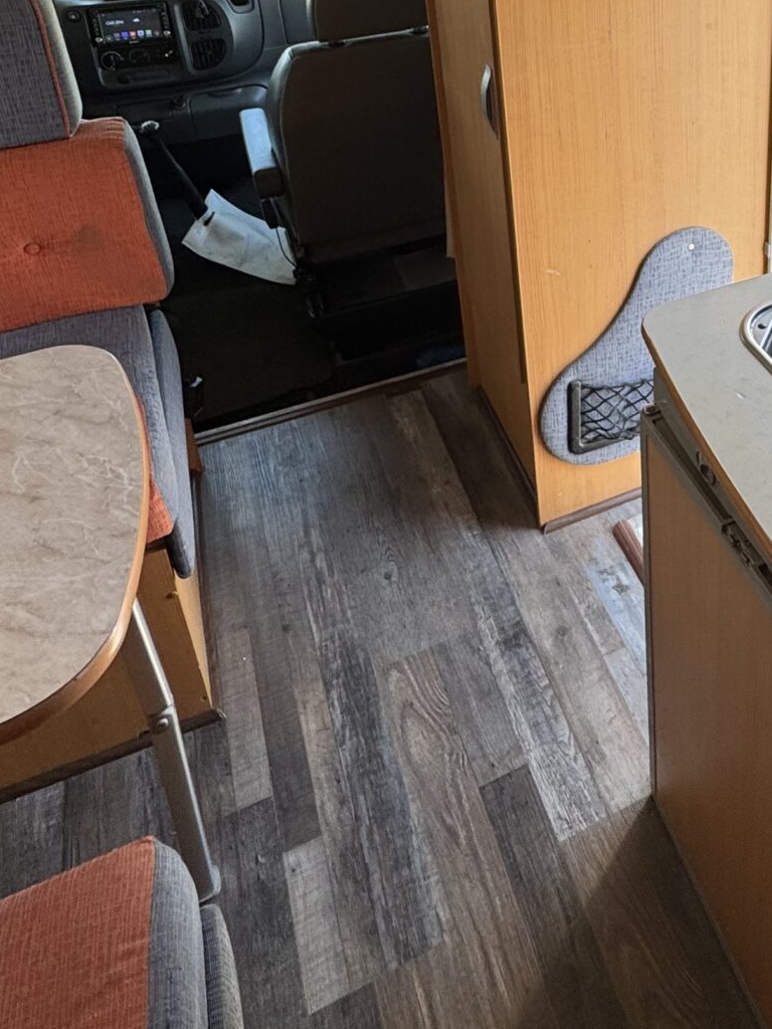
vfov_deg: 48.4
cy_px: 149
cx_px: 736
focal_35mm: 35
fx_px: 1041
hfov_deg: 37.3
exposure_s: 1/99
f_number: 2.2
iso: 40
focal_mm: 2.22
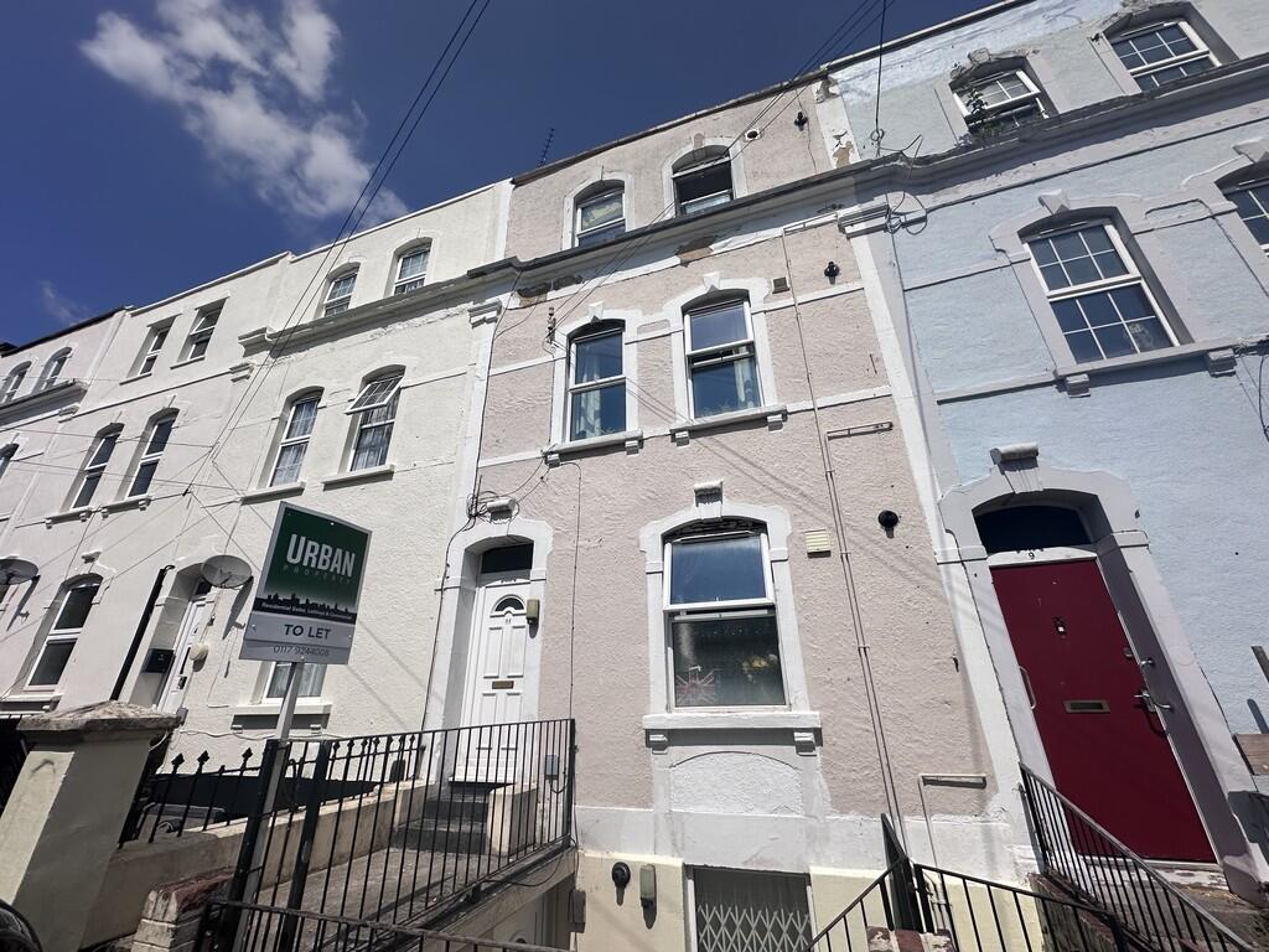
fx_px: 513
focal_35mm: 14
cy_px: 476
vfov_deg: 85.7
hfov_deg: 102.1
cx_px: 634
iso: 50
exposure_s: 1/7813
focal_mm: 2.22
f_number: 2.2
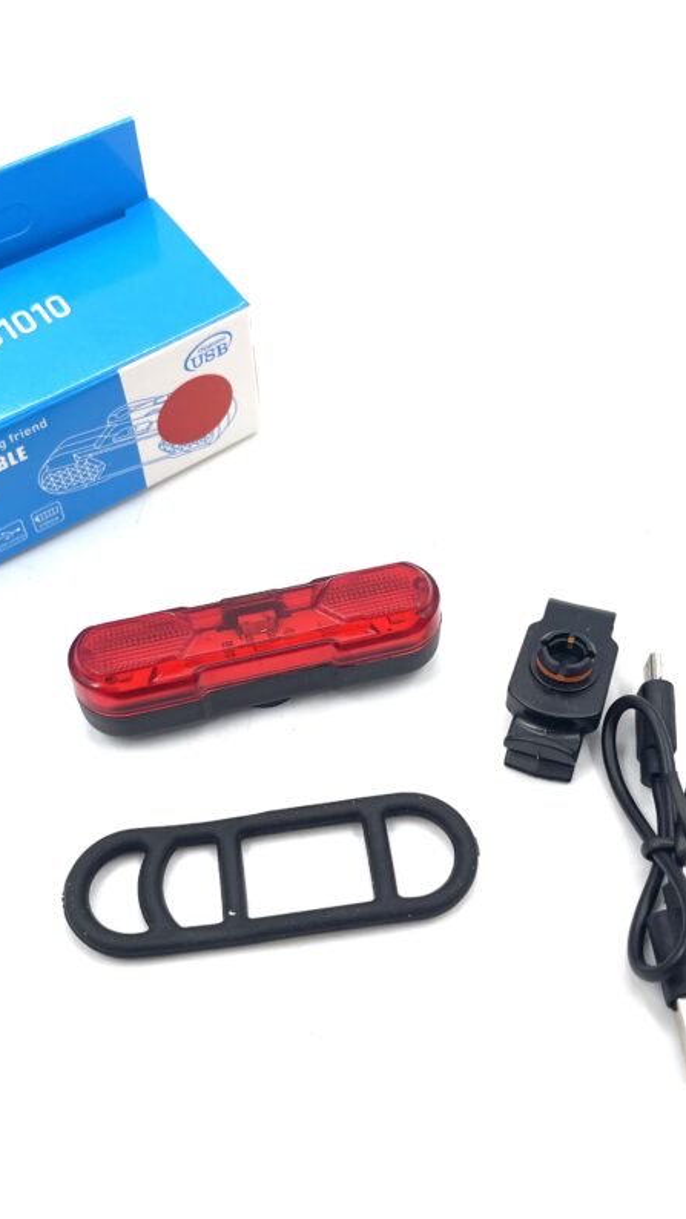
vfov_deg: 52.8
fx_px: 1229
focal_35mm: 38
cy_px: 612
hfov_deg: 31.2
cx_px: 355
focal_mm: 5.1
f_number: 1.6
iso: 32
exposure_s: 1/945
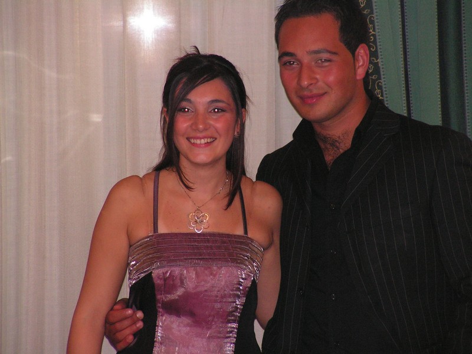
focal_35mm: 227
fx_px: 3095
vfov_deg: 6.5
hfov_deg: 8.7
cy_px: 177
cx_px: 236
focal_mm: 37.9
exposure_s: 1/200
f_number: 3.3
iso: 200
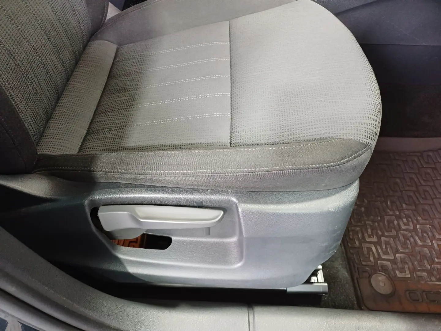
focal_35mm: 25
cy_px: 166
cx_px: 220
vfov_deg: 54.9
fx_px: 318
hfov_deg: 69.4
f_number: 1.8
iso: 640
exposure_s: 1/20
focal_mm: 4.65
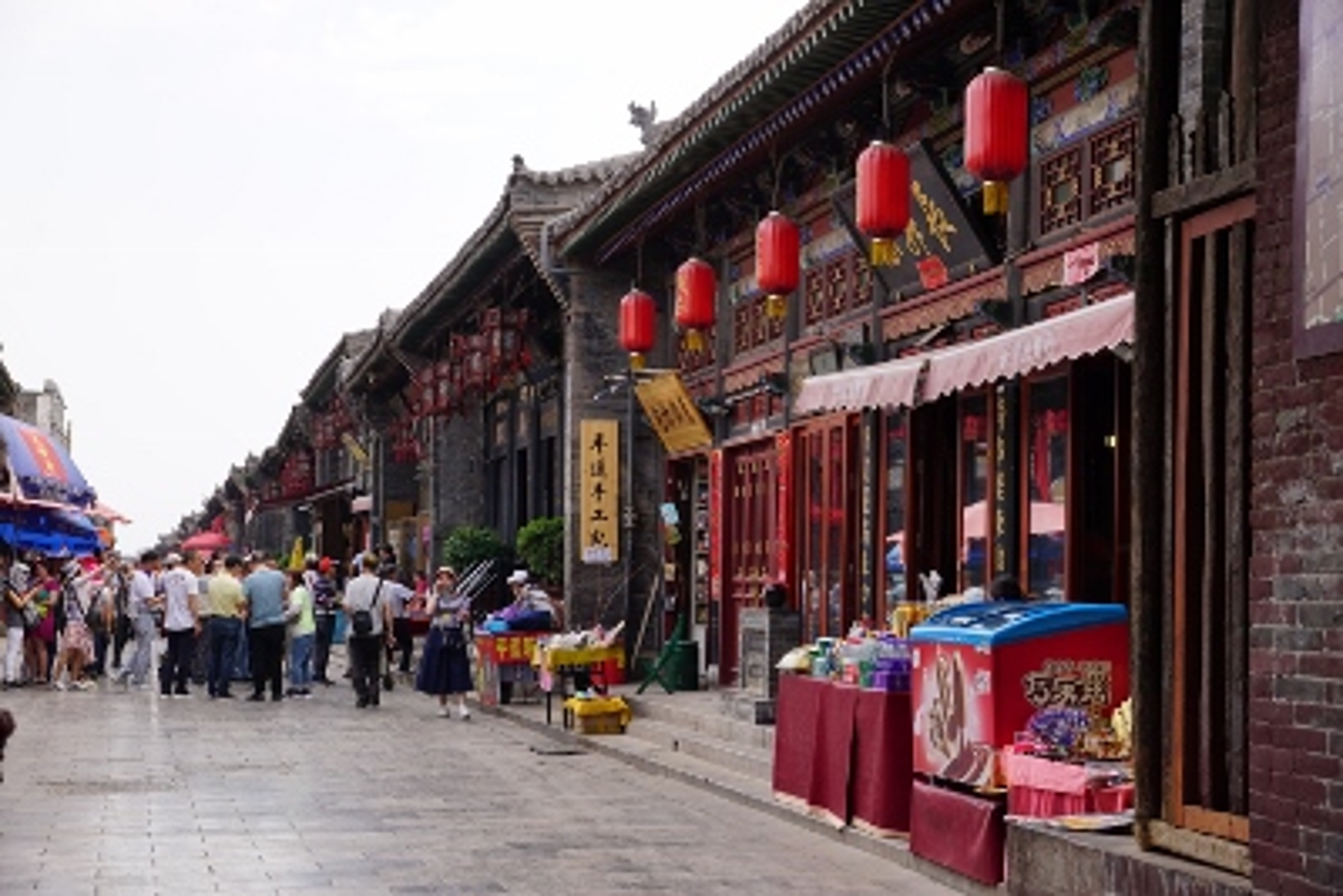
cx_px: 672
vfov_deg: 22.6
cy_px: 448
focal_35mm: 60
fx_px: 2239
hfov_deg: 33.4
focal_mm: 40
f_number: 8
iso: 100
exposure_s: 1/125
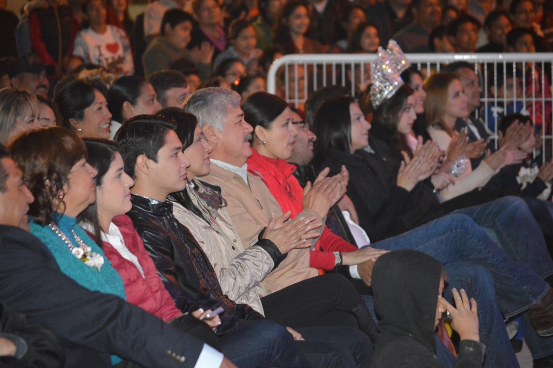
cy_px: 184
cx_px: 276
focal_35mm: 165
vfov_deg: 8.3
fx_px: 2532
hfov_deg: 12.5
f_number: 4.5
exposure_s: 1/60
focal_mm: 110
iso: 3200
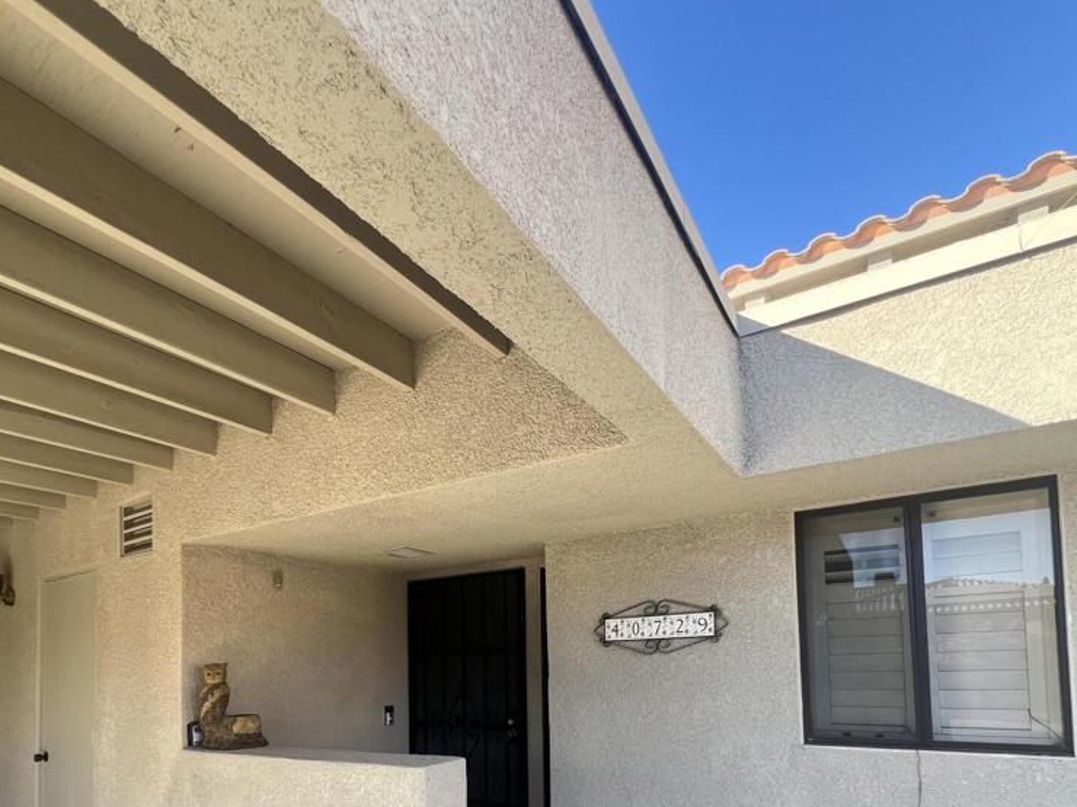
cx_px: 520
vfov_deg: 65.3
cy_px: 644
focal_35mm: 18
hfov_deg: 87.7
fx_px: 560
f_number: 1.8
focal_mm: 1.57
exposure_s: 1/170
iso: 32
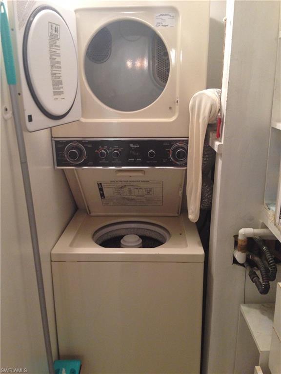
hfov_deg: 42.9
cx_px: 140
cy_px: 187
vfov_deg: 55.4
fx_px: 357
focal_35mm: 33
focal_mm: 4.12
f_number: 2.4
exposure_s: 1/20
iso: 160
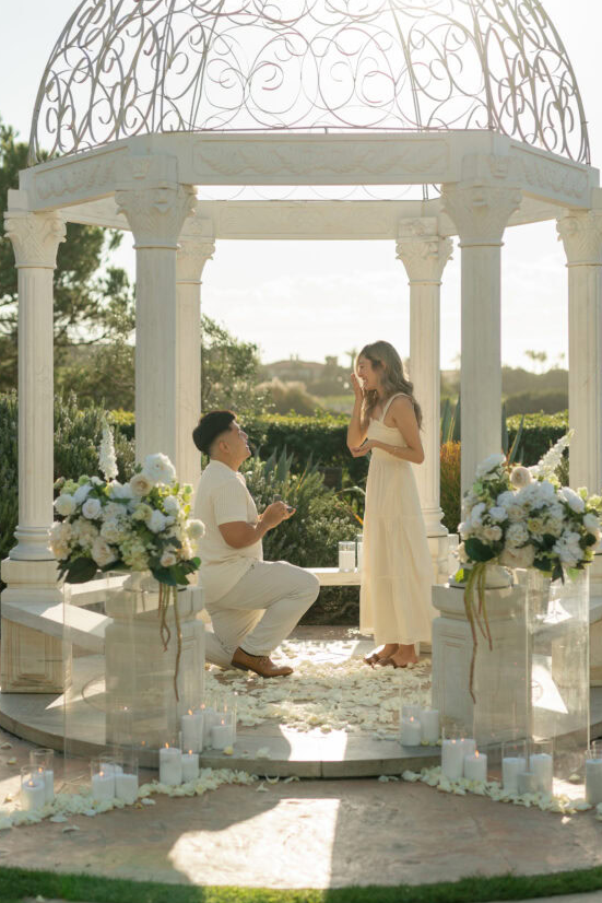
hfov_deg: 21.9
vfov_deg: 32.4
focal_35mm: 62
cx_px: 313
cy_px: 426
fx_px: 1554
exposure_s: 1/4000
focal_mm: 50
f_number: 2
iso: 100
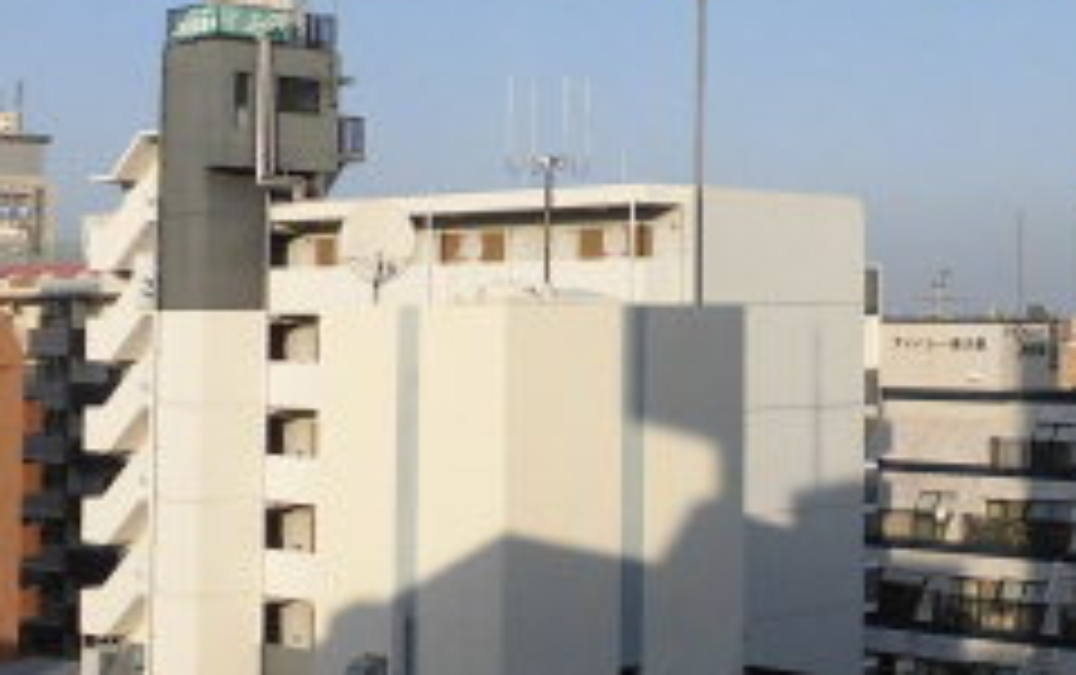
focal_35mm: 68
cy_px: 184
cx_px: 851
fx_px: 1996
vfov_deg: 19.1
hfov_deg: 29.5
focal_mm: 4.3
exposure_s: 1/200
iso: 100
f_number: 7.8
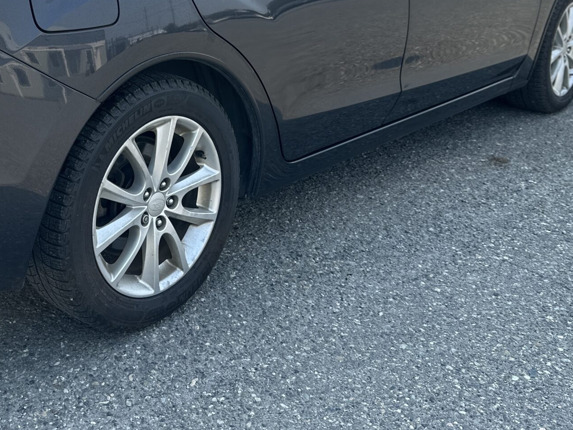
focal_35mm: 48
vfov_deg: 29.4
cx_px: 153
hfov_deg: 38.8
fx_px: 795
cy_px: 66
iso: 80
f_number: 1.78
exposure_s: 1/1393
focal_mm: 6.86
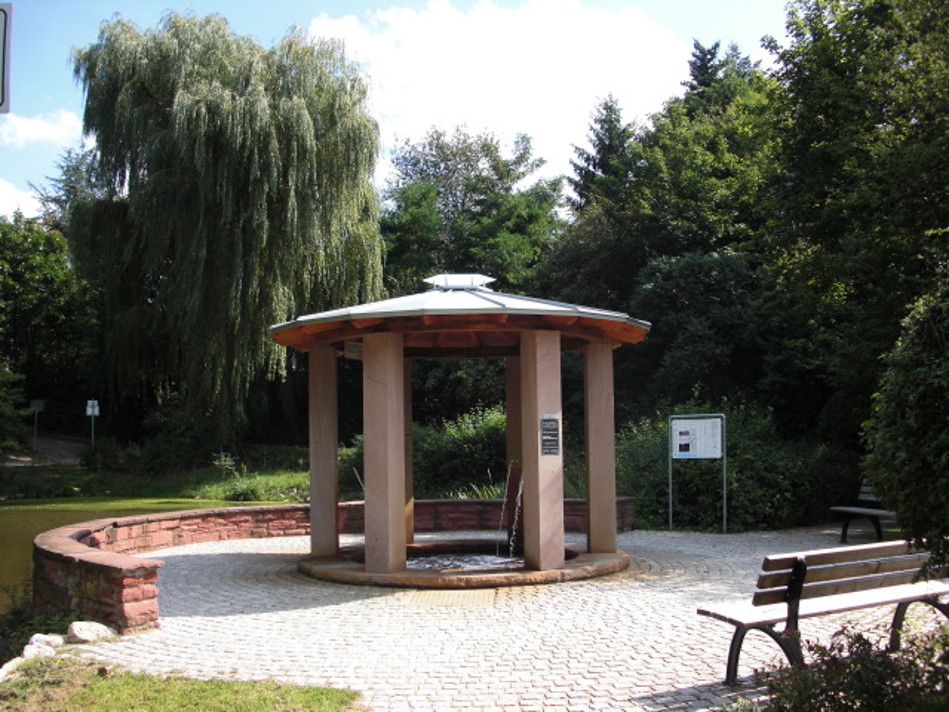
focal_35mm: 36
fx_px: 987
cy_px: 356
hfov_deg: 51.4
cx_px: 474
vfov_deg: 39.7
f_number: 2.8
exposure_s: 1/500
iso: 50
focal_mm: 6.3
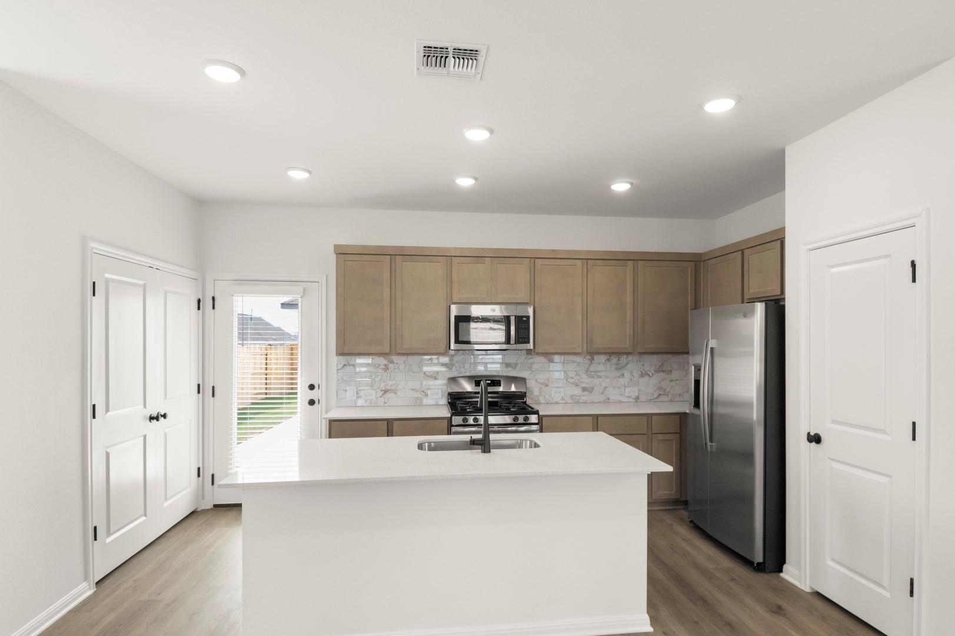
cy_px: 318
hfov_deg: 53.2
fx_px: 954
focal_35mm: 36
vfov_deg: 36.8
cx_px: 478
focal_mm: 24
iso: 400
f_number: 8
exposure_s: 1/60
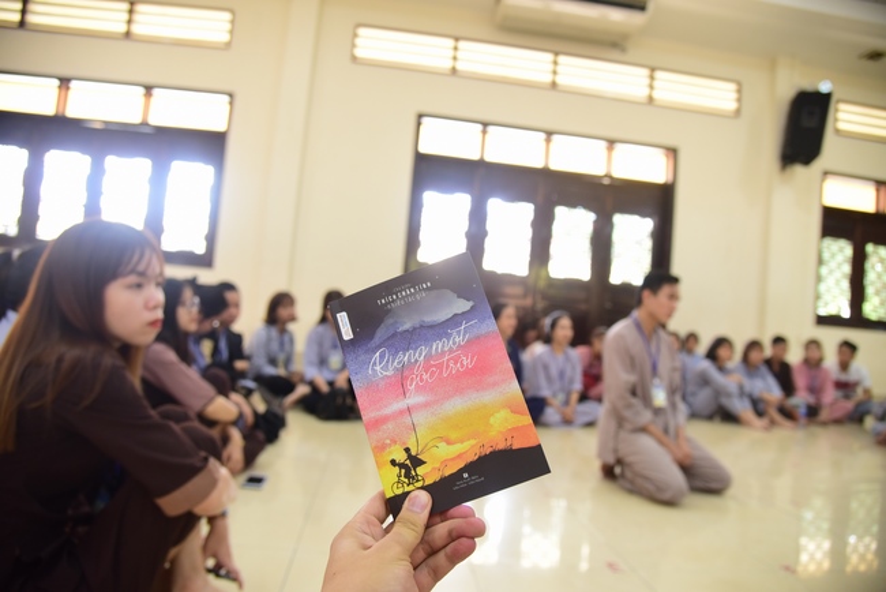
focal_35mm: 24
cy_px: 296
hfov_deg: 73.7
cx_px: 443
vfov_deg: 53.2
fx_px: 591
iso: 1250
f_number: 4
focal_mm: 24
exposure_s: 1/60
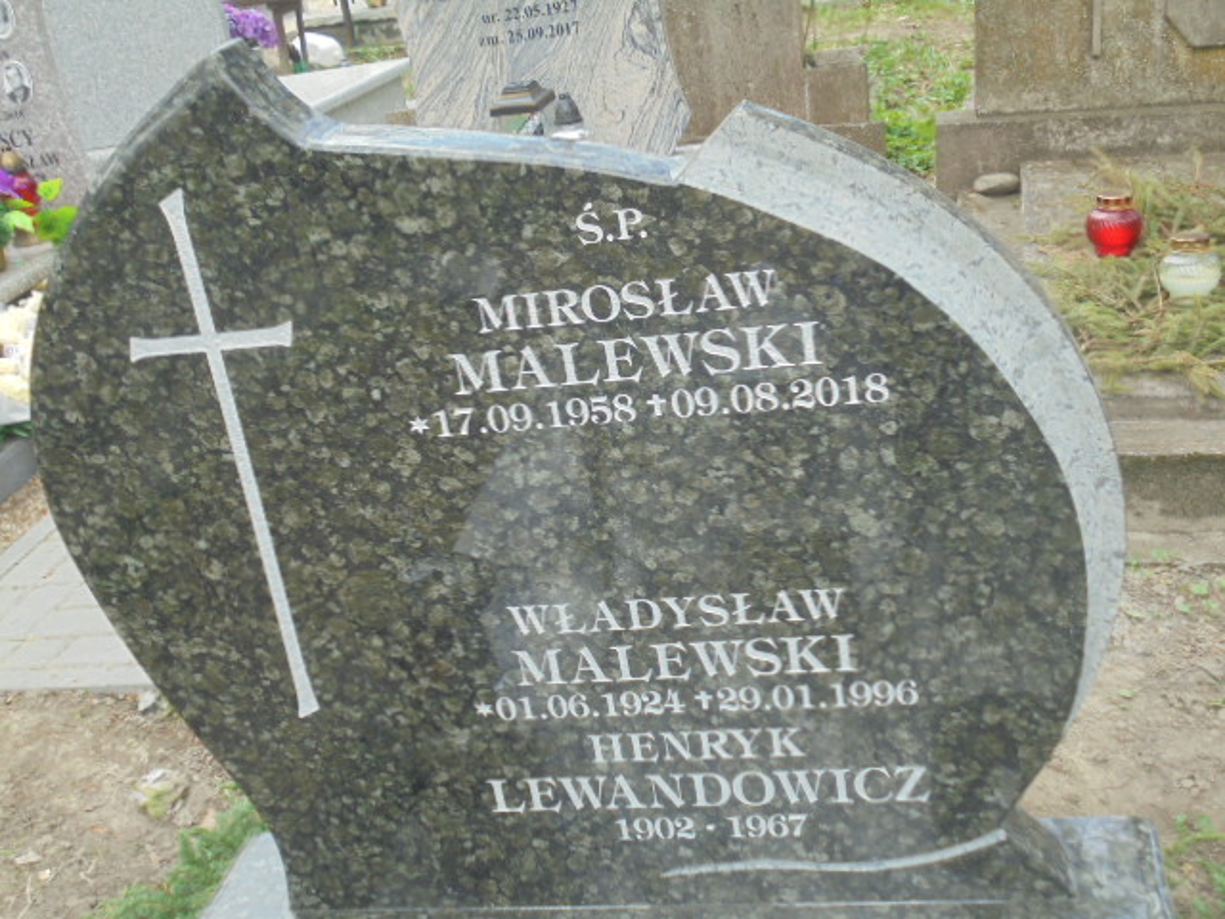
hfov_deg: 43.9
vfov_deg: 33.6
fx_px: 1522
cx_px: 612
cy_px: 460
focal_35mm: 43
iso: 100
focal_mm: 7.8
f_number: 4.5
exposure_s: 1/60
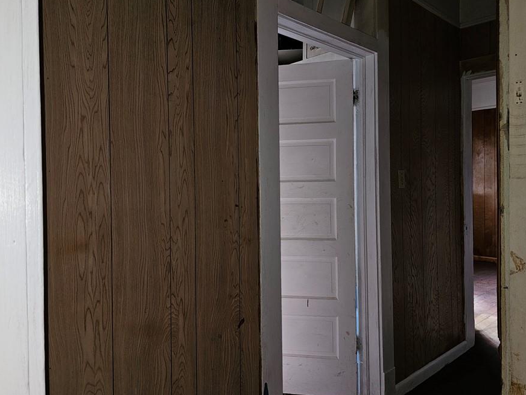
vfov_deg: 51.3
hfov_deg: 65.2
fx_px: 410
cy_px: 187
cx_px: 288
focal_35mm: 27
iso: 100
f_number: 1.7
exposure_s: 1/30
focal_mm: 6.3
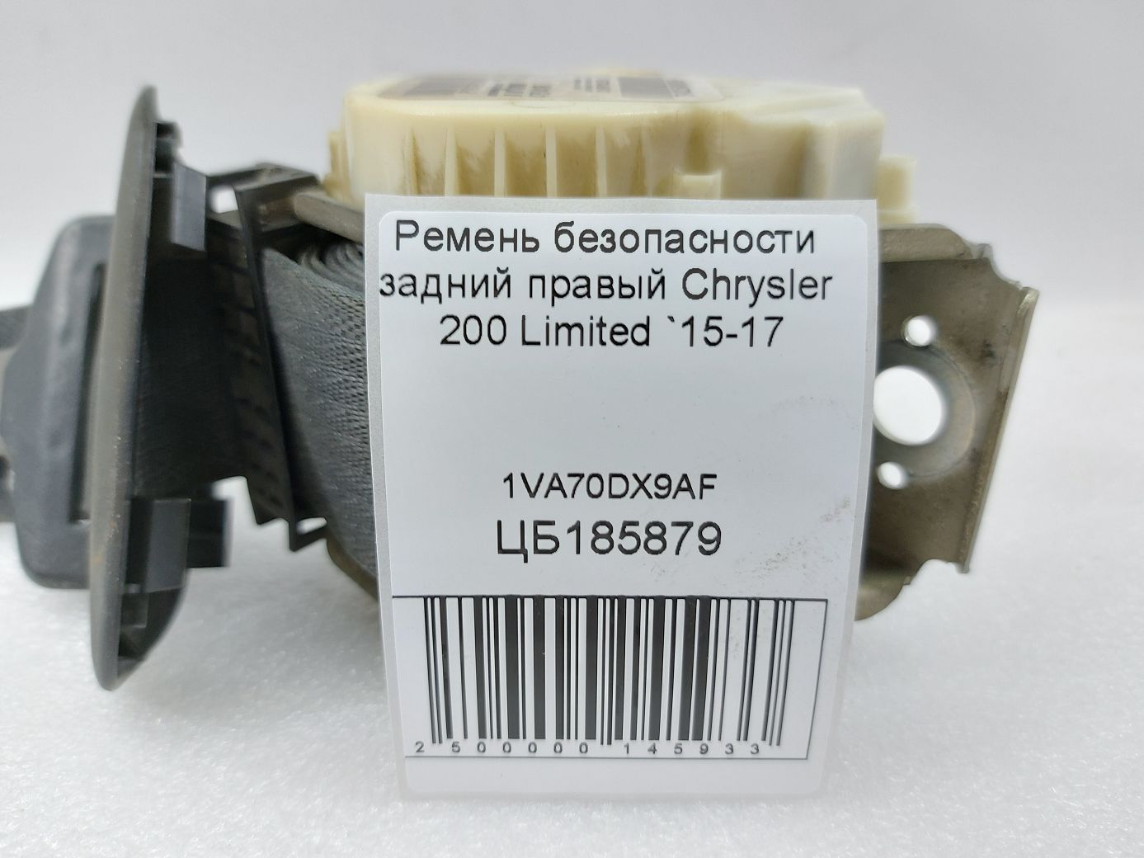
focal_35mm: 24
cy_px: 429
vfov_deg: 56.8
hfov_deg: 71.6
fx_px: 793
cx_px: 572
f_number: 1.8
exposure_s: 1/50
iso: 100
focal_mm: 5.23
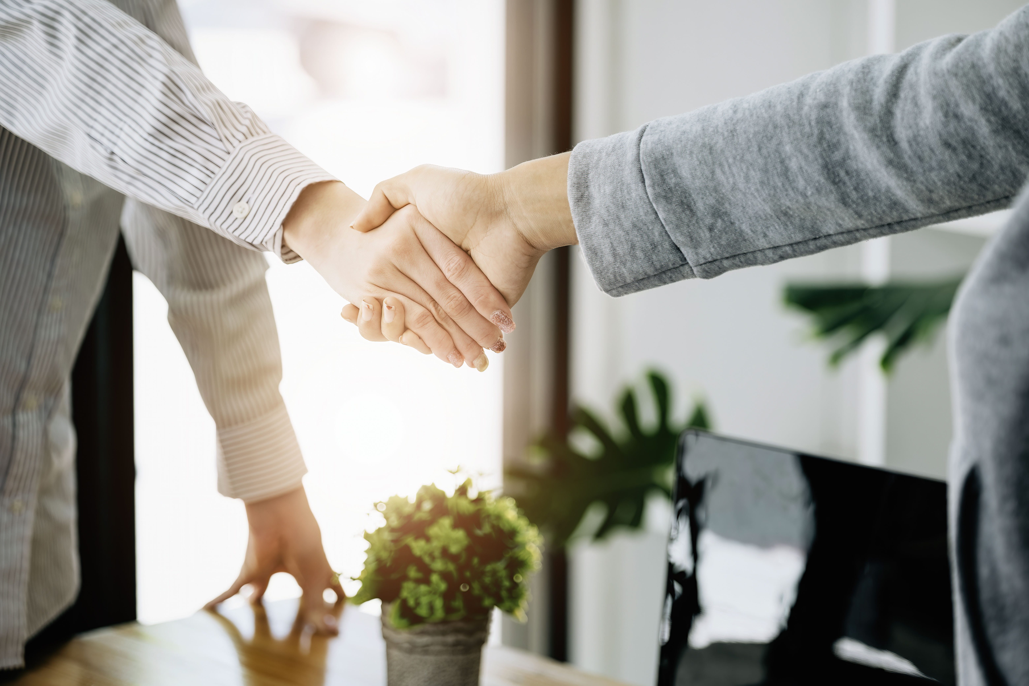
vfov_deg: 10.5
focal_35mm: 131
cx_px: 514
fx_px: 3744
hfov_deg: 15.6
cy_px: 343
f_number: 2.8
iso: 200
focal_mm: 87.1
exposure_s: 1/125
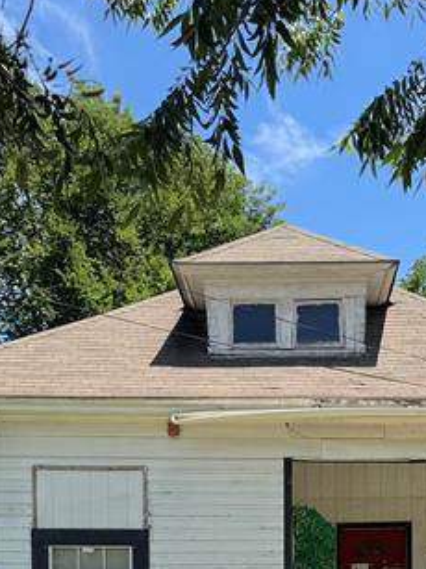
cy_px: 675
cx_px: 287
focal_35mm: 60
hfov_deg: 24.3
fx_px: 985
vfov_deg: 28.3
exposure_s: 1/2415
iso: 80
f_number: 1.78
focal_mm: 6.76
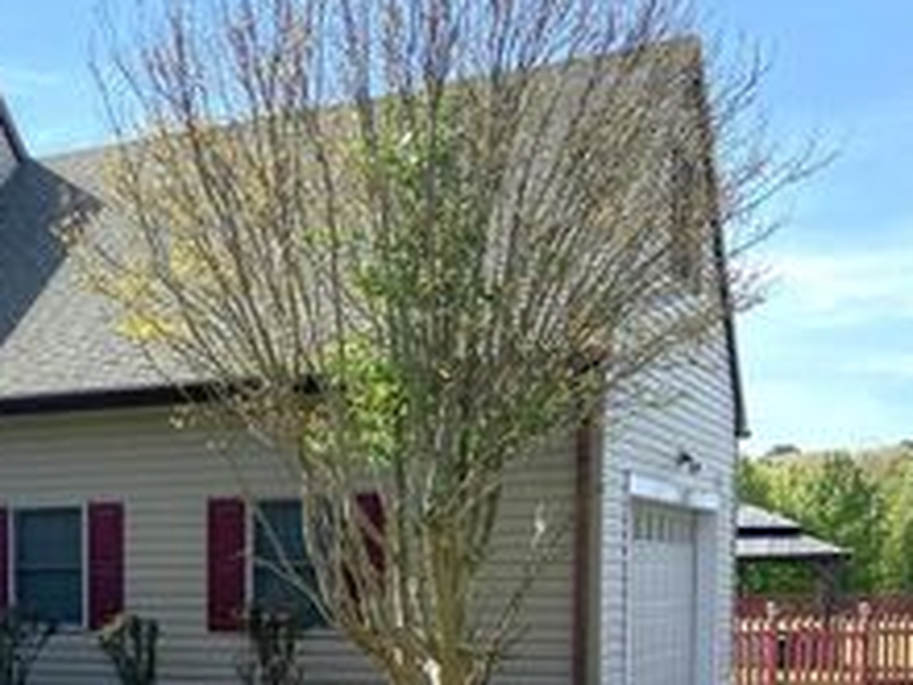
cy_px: 675
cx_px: -54
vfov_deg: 23.8
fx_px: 1556
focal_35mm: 59
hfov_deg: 29.9
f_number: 1.8
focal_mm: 4.25
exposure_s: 1/1543
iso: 32
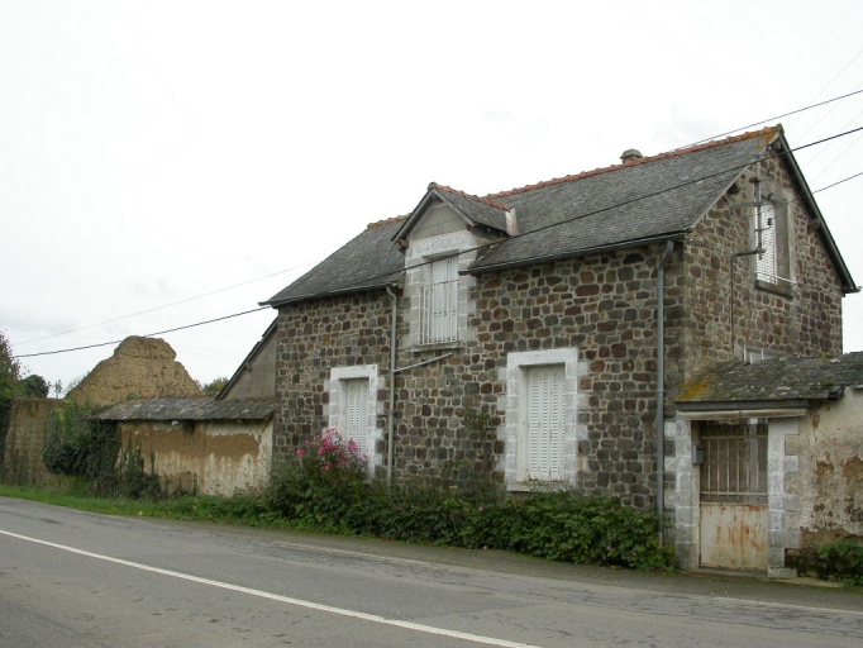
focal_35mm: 38
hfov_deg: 49.0
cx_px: 432
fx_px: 948
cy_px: 324
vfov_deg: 37.7
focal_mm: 7.85
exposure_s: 1/181
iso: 100
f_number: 6
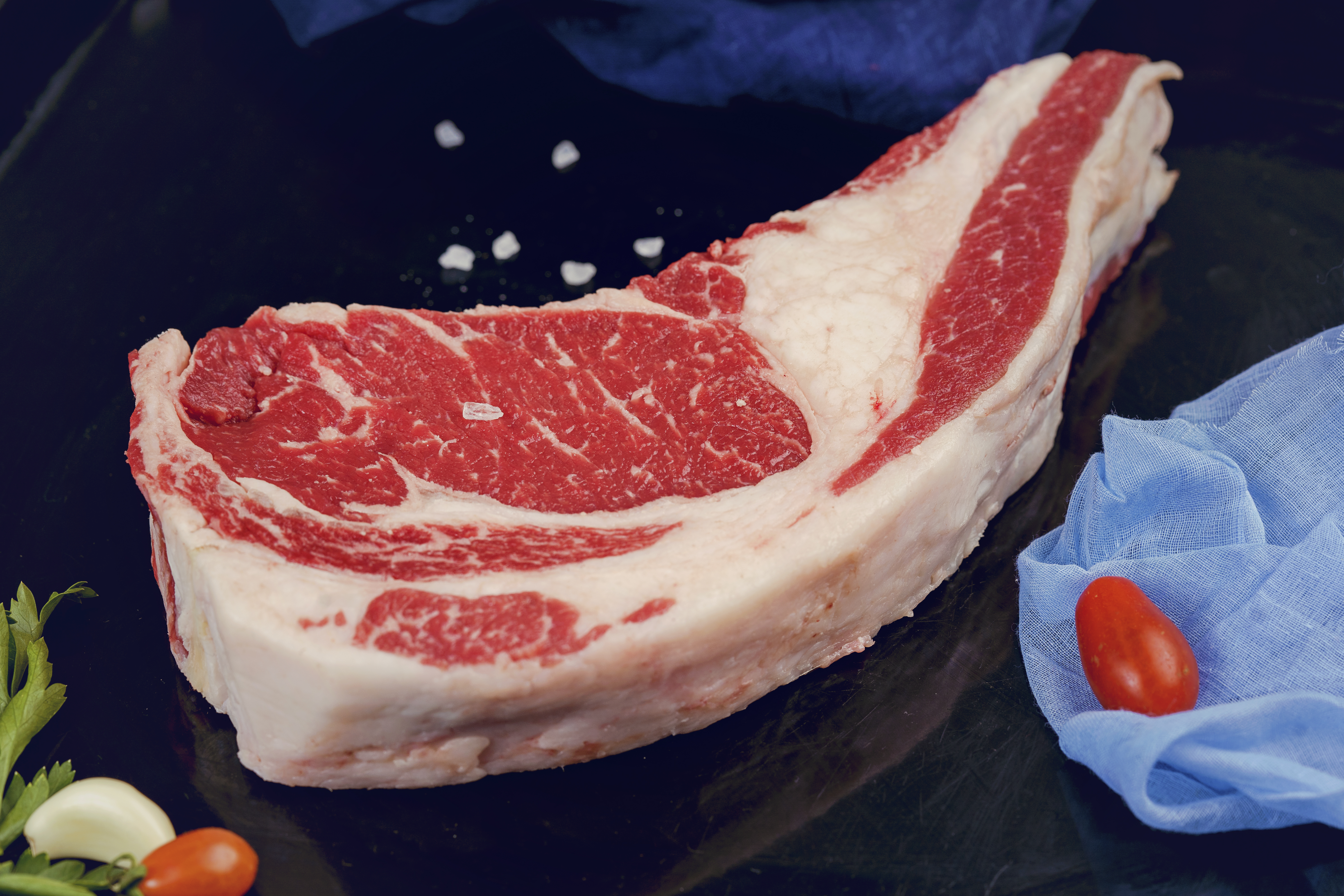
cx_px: 672
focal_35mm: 90
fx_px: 3360
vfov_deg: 15.2
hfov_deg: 22.6
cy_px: 448
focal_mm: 90
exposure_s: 1/200
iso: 100
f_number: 7.1
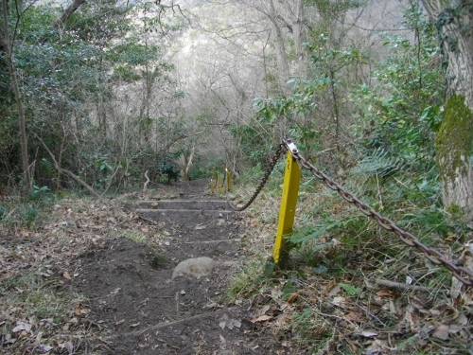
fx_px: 437
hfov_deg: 56.8
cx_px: 236
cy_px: 178
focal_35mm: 32
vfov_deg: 44.2
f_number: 2.9
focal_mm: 5.7
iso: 100
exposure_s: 1/100
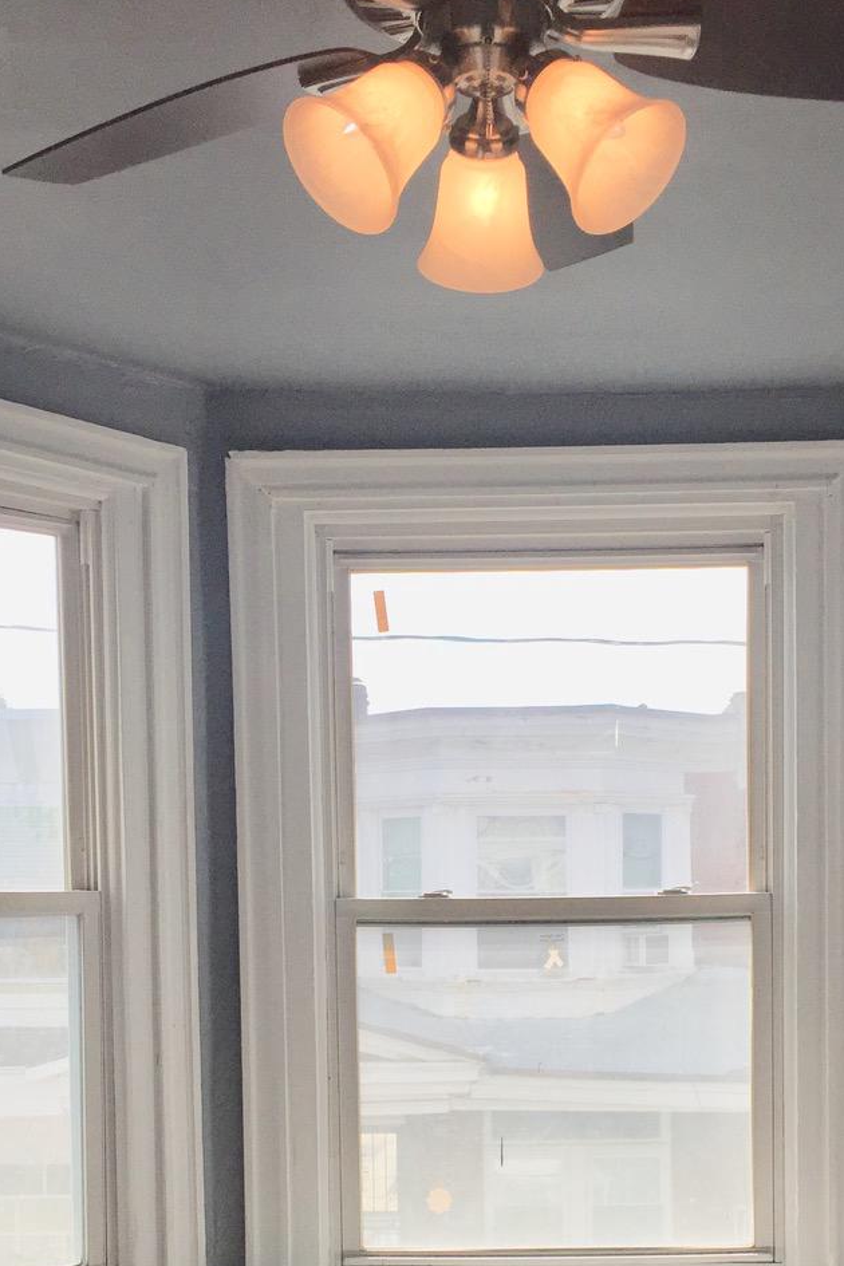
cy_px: 998
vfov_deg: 38.9
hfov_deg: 27.5
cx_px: 508
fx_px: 1723
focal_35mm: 49
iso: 32
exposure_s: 1/1099
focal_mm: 4.15
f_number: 2.2
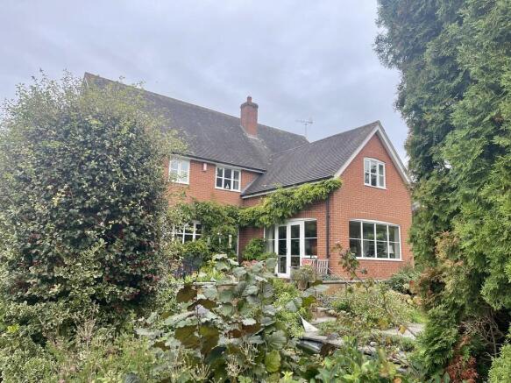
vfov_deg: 54.9
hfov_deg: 69.4
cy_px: 192
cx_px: 256
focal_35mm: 25
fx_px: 369
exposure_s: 1/818
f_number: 1.6
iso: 32
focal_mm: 5.1
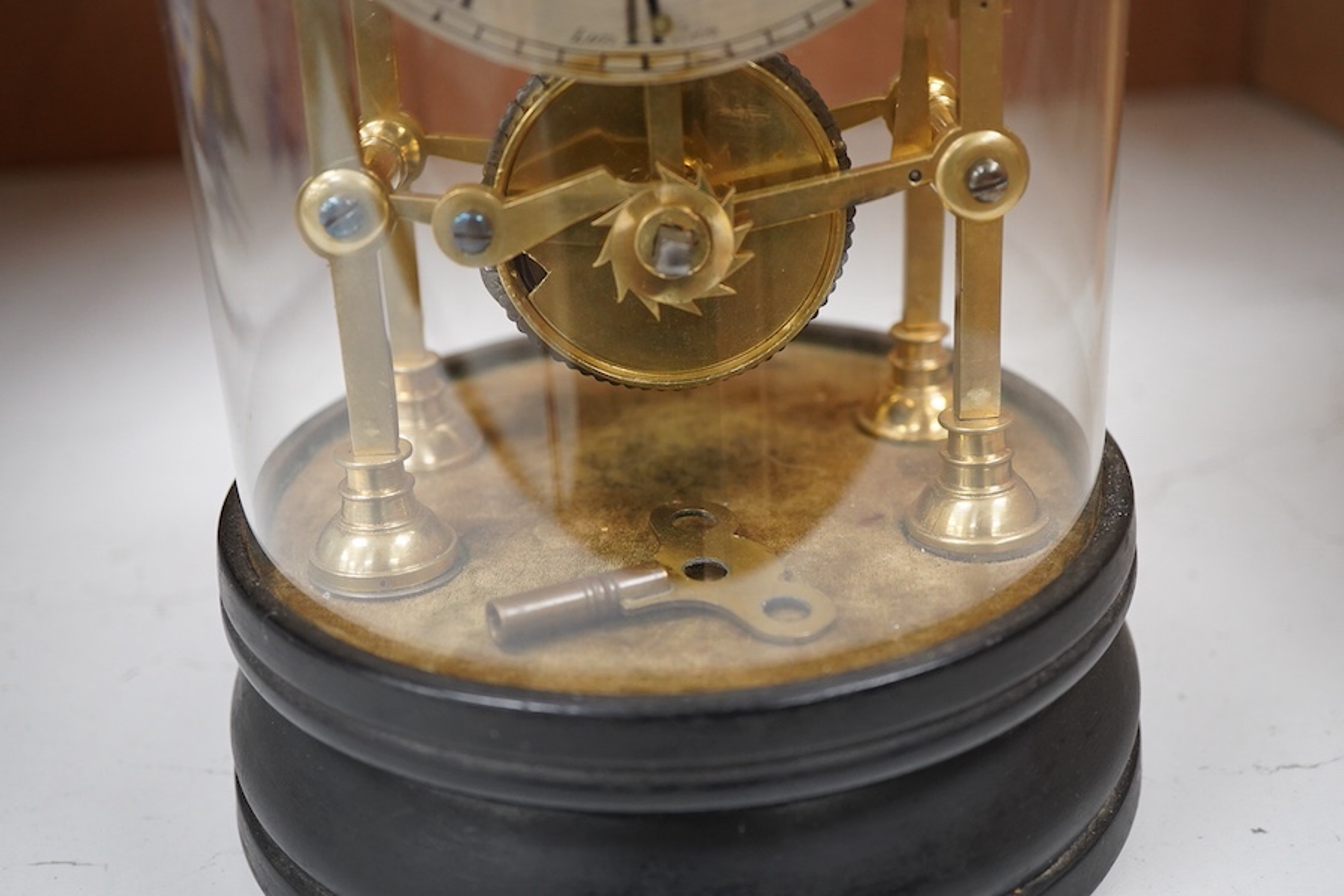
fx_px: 1680
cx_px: 672
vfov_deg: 29.9
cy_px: 448
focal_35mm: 45
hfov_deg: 43.6
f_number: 5.6
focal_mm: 30
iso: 1250
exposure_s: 1/125
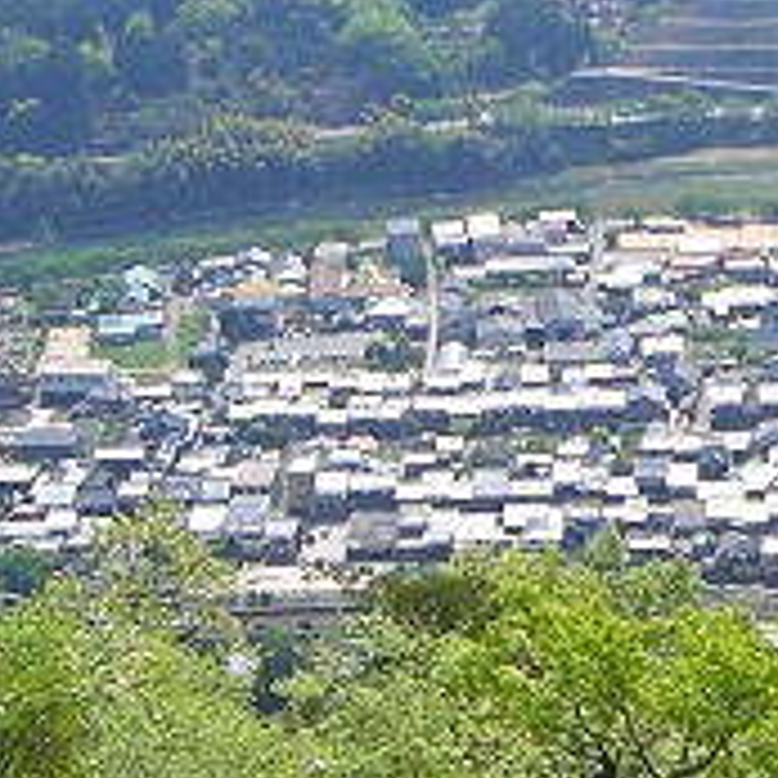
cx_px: 931
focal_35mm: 124
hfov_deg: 13.7
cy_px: 207
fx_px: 3153
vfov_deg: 14.0
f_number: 4.3
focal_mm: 6.2
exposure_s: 1/500
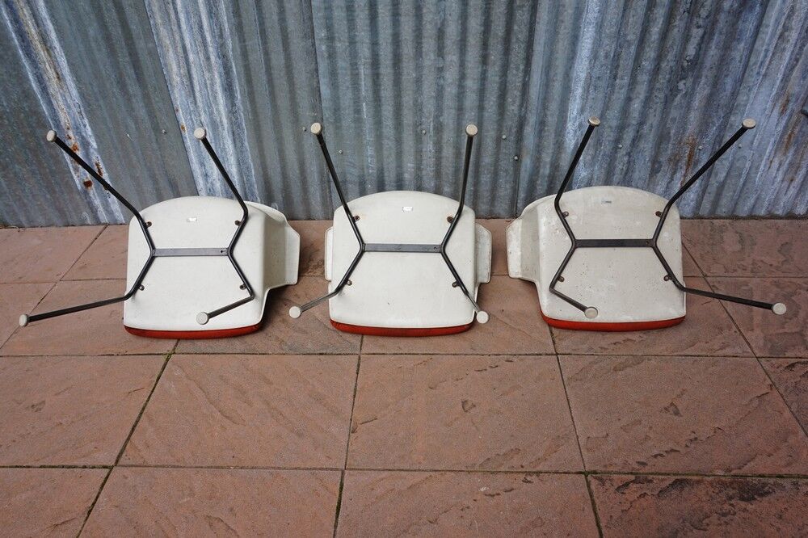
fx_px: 538
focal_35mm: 24
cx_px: 404
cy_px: 269
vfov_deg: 53.1
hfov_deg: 73.8
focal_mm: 16
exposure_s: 1/100
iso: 100
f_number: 9
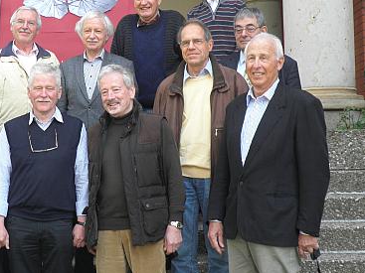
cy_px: 120
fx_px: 801
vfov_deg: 19.4
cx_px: 97
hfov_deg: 25.4
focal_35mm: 76
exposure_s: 1/60
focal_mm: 8.2
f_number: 4.4
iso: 100
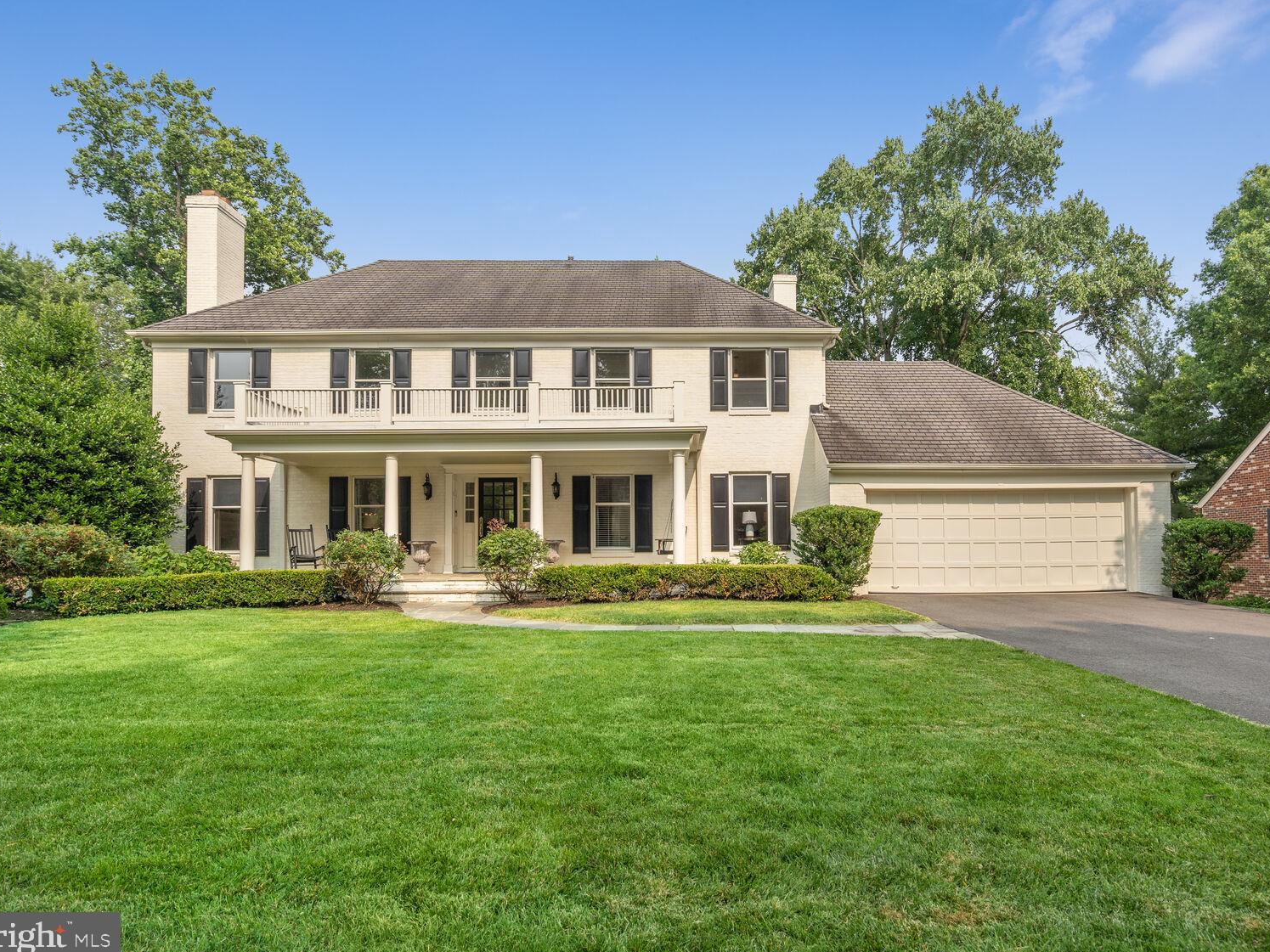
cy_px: 475
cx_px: 696
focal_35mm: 20
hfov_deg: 81.5
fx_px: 734
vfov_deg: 66.0
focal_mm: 18
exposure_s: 1/250
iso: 200
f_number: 8
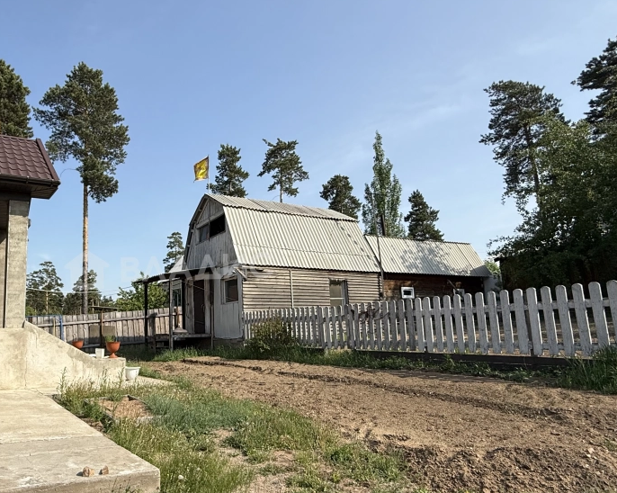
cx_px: 169
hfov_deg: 64.8
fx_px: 456
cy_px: 266
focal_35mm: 25
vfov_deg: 56.7
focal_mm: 2.22
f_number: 2.2
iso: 50
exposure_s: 1/2024
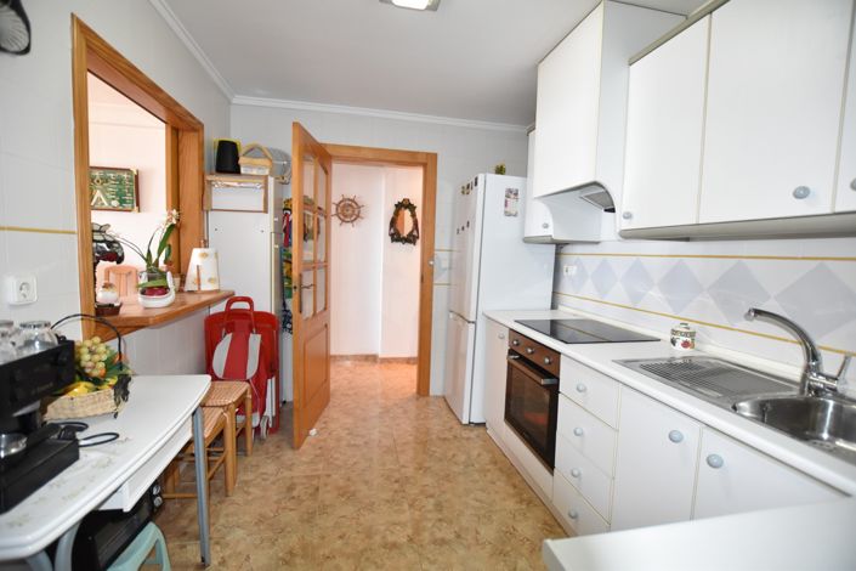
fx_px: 357
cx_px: 428
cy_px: 286
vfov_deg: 77.3
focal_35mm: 15
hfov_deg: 100.4
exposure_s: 1/200
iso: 2000
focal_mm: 10
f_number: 3.5
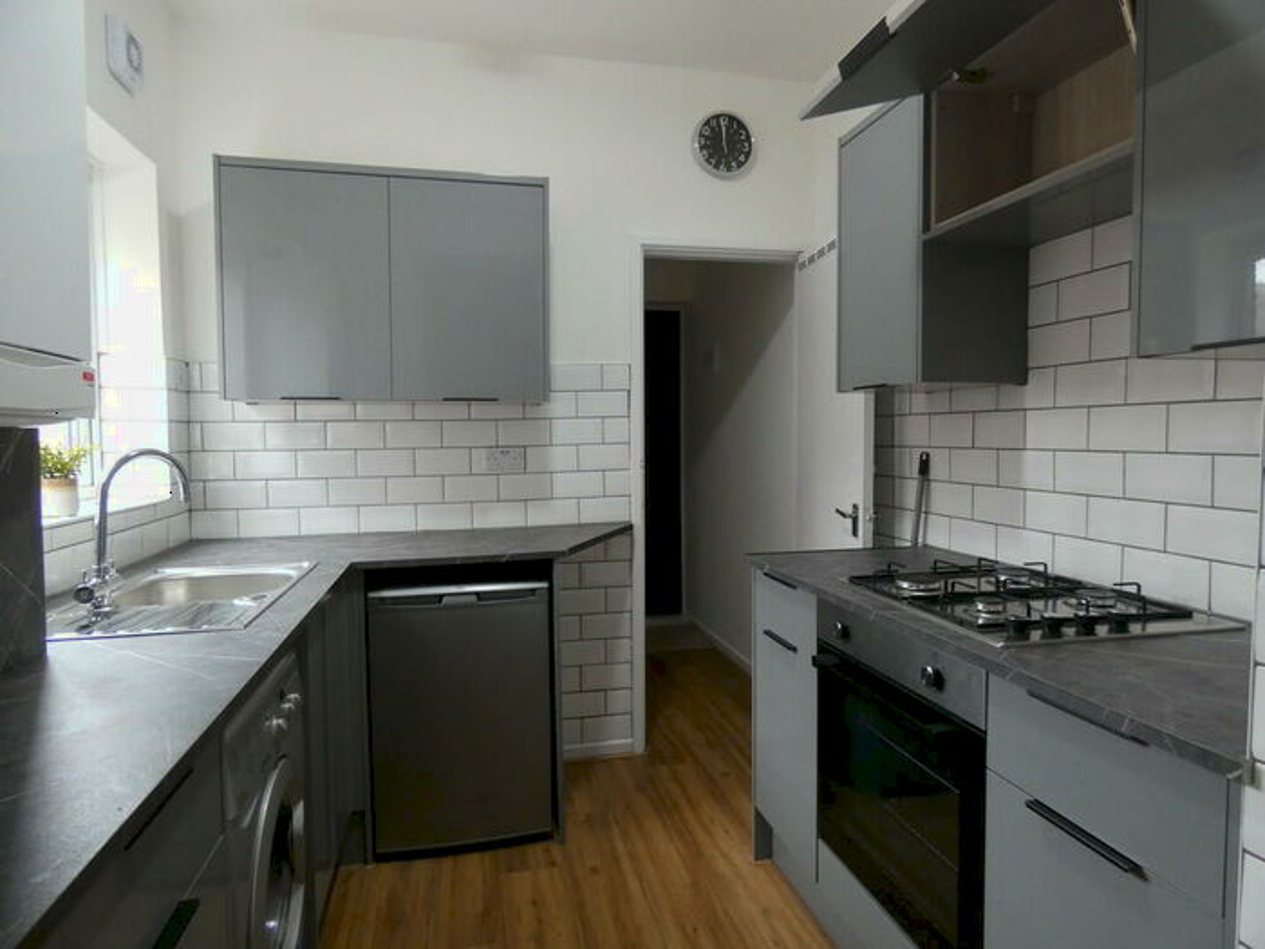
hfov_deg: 81.7
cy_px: 474
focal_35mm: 20
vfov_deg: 66.0
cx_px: 632
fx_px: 731
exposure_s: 1/60
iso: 320
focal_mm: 3.6
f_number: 2.8
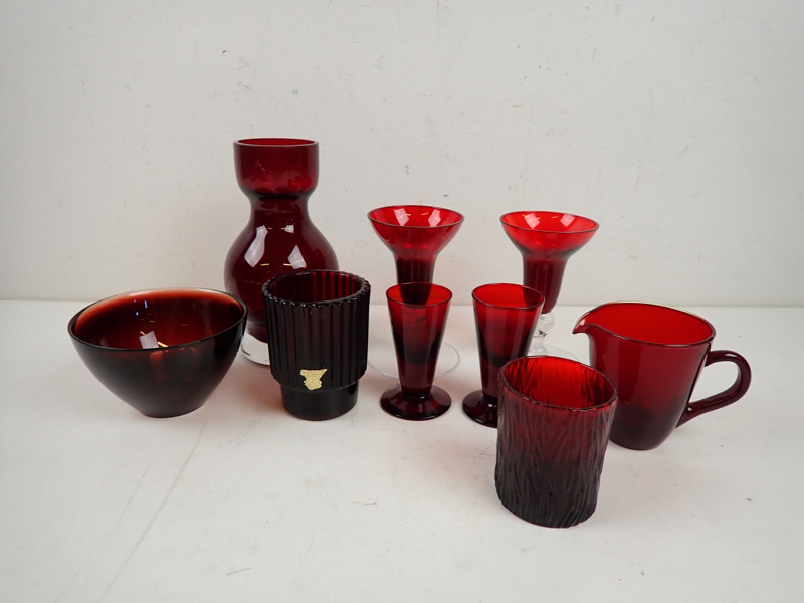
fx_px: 441
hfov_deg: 84.7
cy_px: 302
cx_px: 402
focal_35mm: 19
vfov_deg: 68.7
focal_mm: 3.33
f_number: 2
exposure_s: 1/125
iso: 160
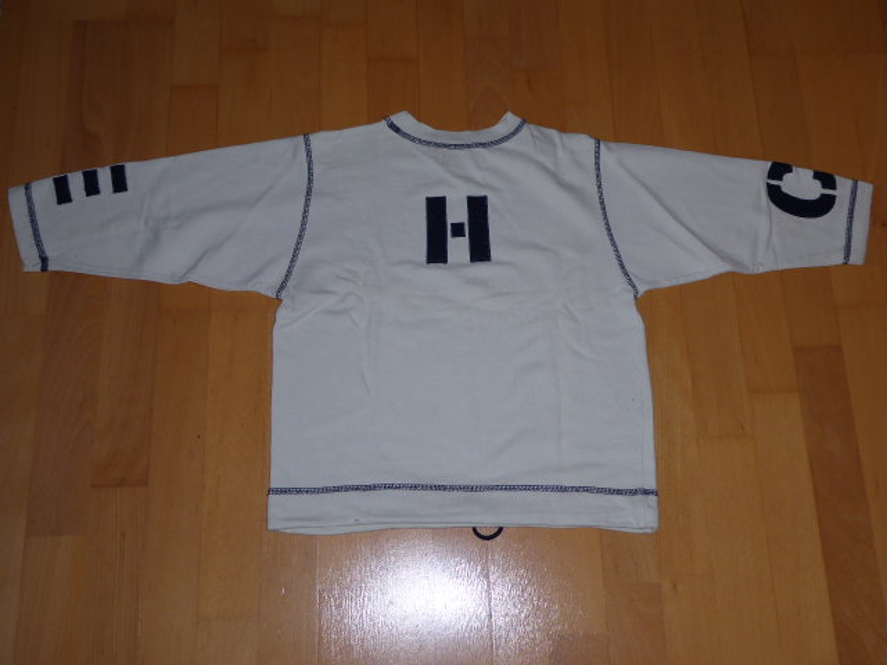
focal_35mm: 36
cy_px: 332
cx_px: 444
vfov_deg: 39.7
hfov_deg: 51.4
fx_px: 922
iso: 100
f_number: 3.7
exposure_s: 1/60
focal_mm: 6.3
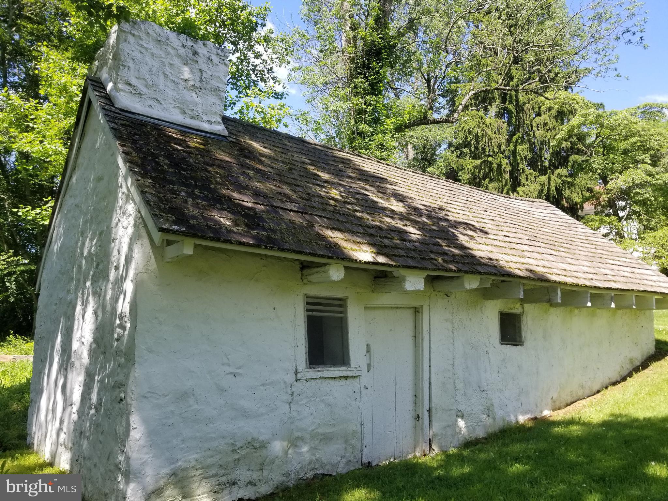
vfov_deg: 53.1
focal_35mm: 26
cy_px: 250
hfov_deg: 67.3
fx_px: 502
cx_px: 334
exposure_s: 1/684
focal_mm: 4.3
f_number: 1.7
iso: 50
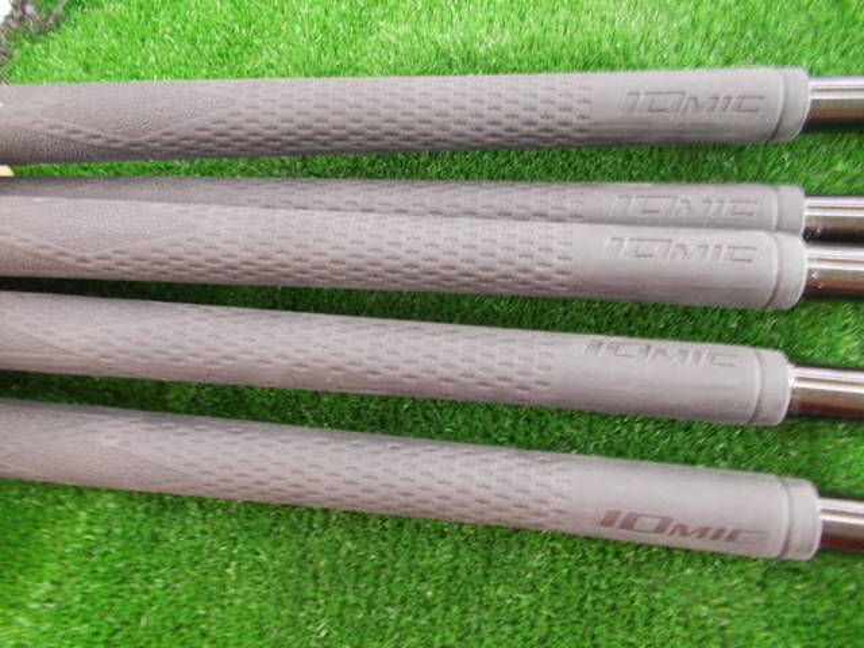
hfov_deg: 67.3
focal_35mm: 26
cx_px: 432
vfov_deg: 53.1
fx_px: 649
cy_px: 324
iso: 200
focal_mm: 4.6
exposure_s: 1/10
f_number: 3.2
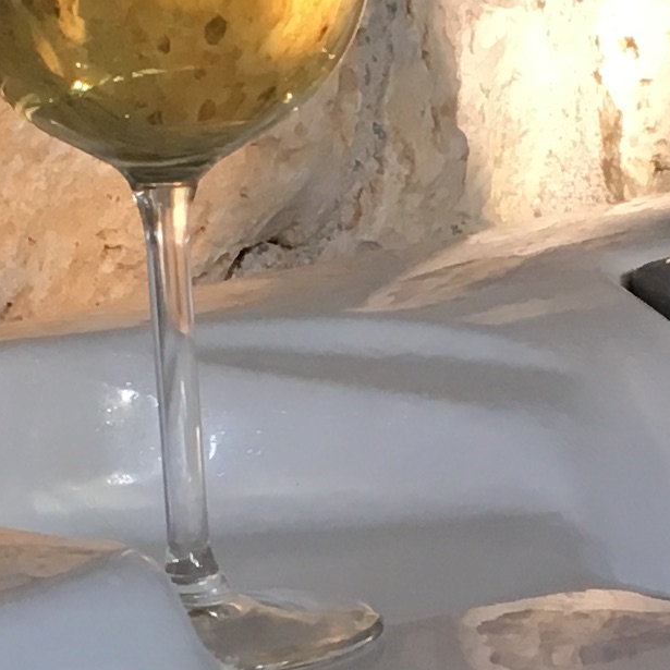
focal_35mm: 168
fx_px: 3679
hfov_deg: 10.4
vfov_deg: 10.4
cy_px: 496
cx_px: 592
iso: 40
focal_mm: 4.15
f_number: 2.2
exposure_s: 1/33
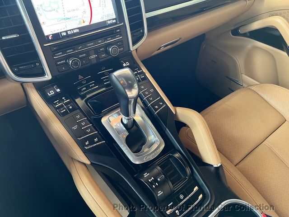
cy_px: 108
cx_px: 144
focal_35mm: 26
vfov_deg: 53.1
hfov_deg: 67.3
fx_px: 217
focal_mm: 5.7
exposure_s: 1/60
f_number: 1.5
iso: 320
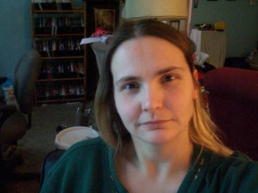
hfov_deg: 47.9
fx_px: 291
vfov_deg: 36.8
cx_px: 122
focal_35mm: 39
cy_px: 93
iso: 400
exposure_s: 1/8
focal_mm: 5.9
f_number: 4.5
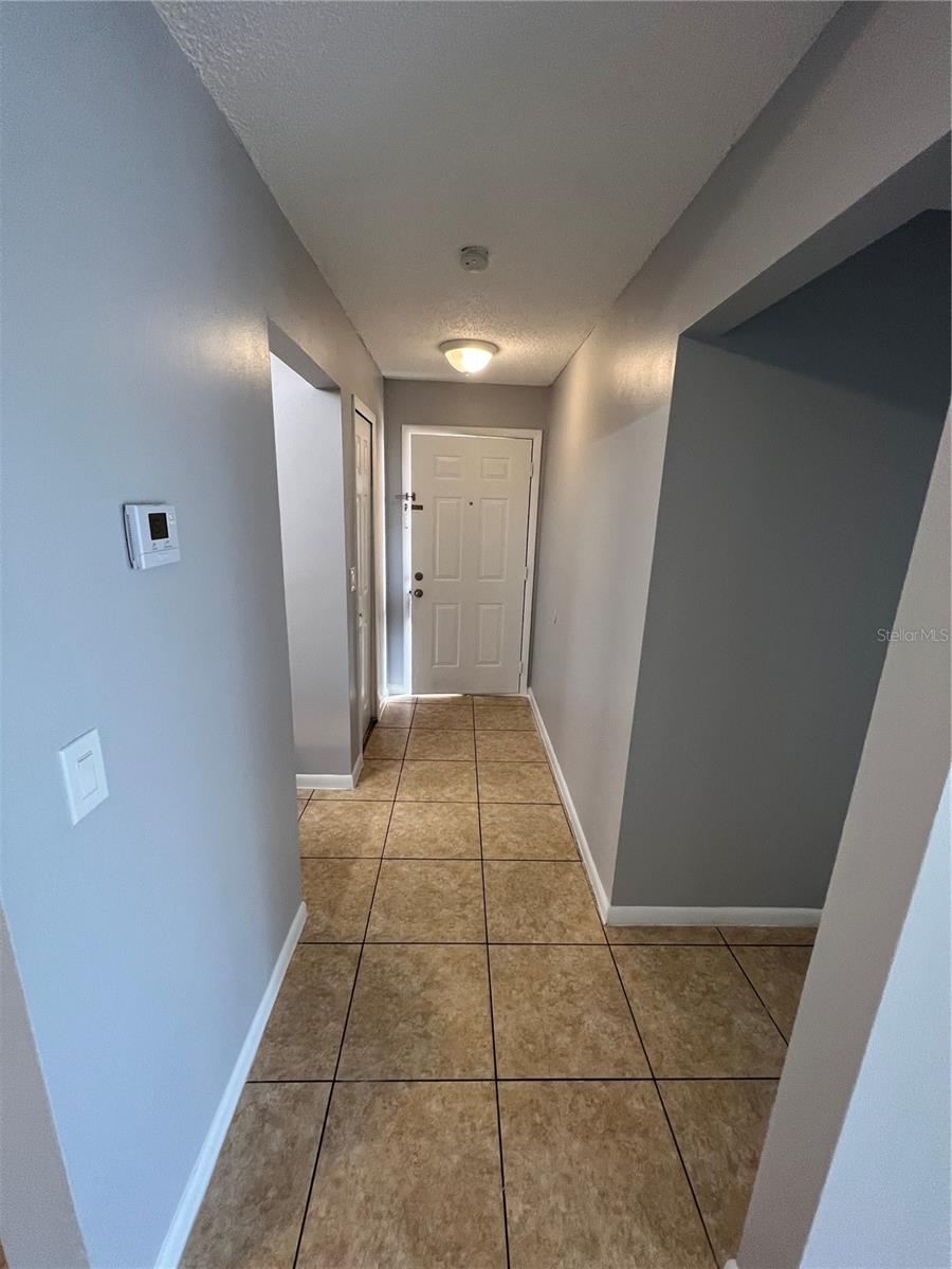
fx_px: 477
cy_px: 634
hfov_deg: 89.9
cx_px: 476
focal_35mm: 13
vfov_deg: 106.2
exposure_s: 1/60
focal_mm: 1.57
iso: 200
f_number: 1.8
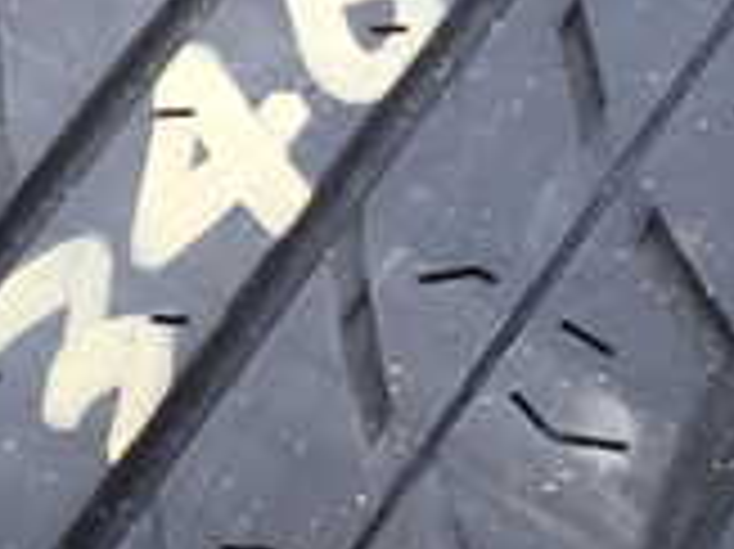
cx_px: 329
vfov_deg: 16.0
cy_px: 140
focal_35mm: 92
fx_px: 1949
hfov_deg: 21.3
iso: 100
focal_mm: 4.5
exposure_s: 1/60
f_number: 2
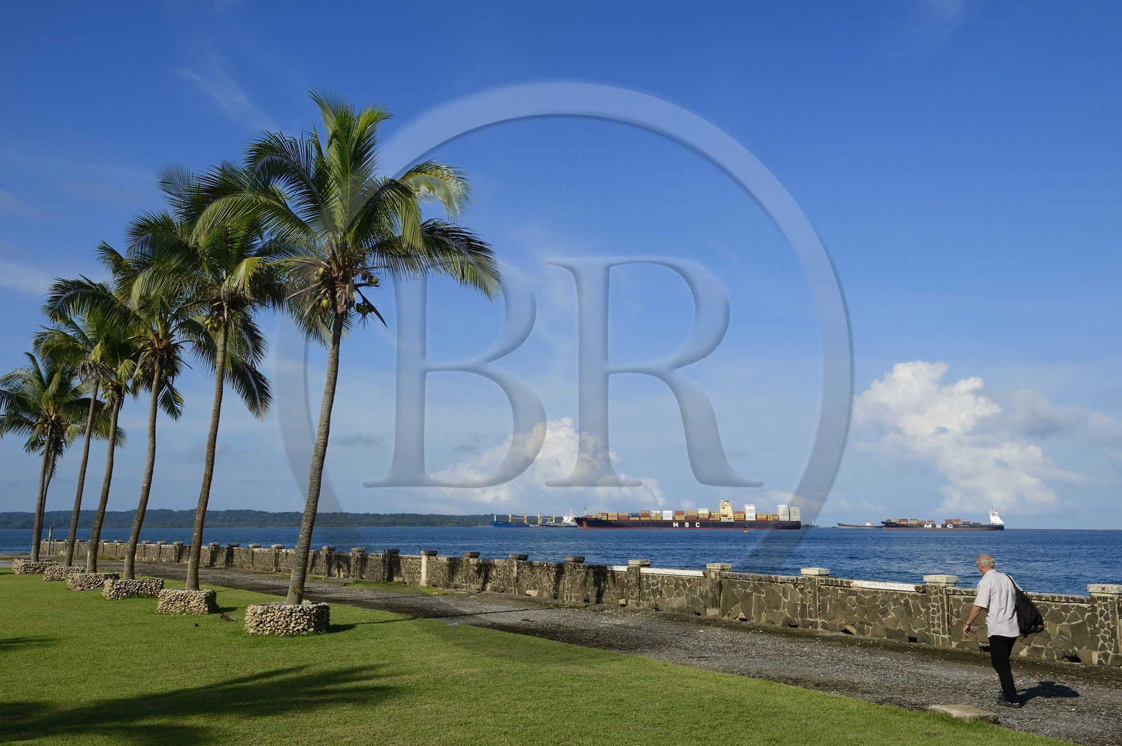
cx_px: 561
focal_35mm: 32
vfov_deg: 41.0
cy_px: 373
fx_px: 996
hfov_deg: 58.8
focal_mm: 32
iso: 200
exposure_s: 1/320
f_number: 14
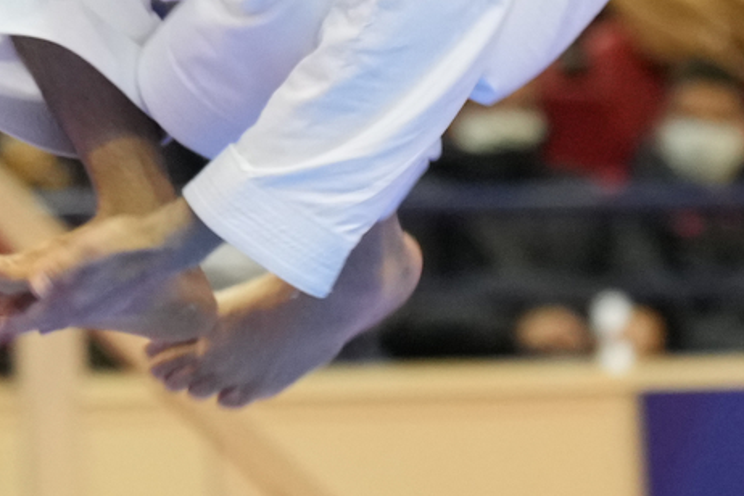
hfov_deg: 3.5
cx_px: 346
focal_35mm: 584
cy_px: 118
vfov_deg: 2.4
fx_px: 12068
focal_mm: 108
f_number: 2.8
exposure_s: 1/500
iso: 2500
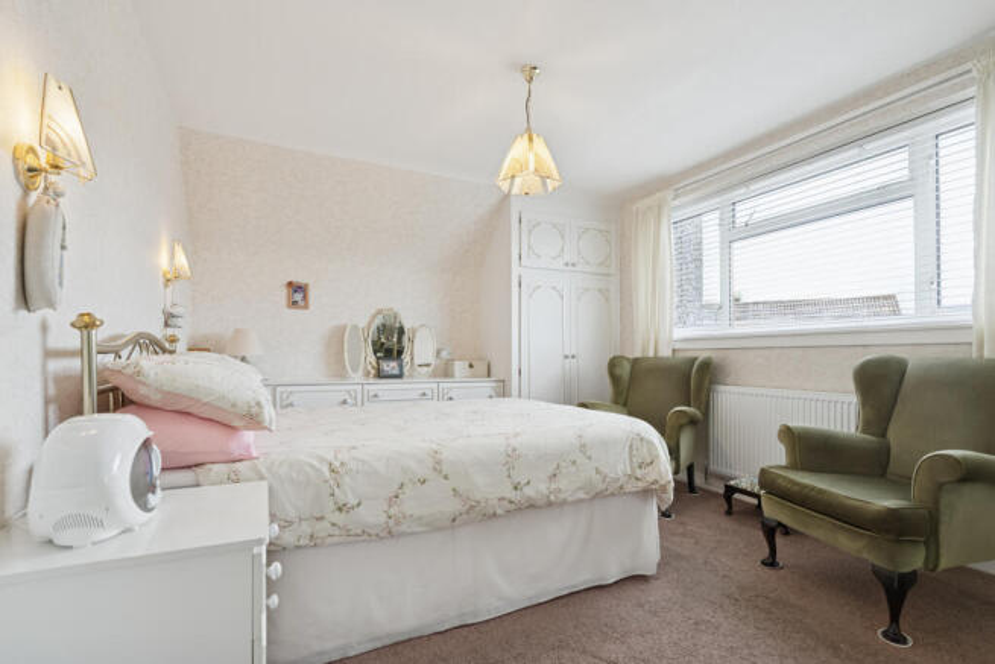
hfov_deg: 93.3
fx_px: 470
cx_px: 498
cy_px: 332
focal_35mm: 17
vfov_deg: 70.5
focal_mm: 17
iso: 250
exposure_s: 1/60
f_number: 5.6
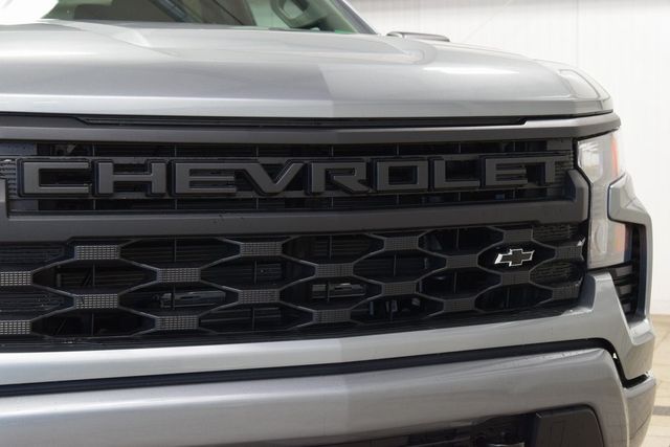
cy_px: 224
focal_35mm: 75
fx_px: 1396
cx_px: 335
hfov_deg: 27.0
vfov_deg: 18.2
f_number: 6.3
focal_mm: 50
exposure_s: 1/15
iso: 800
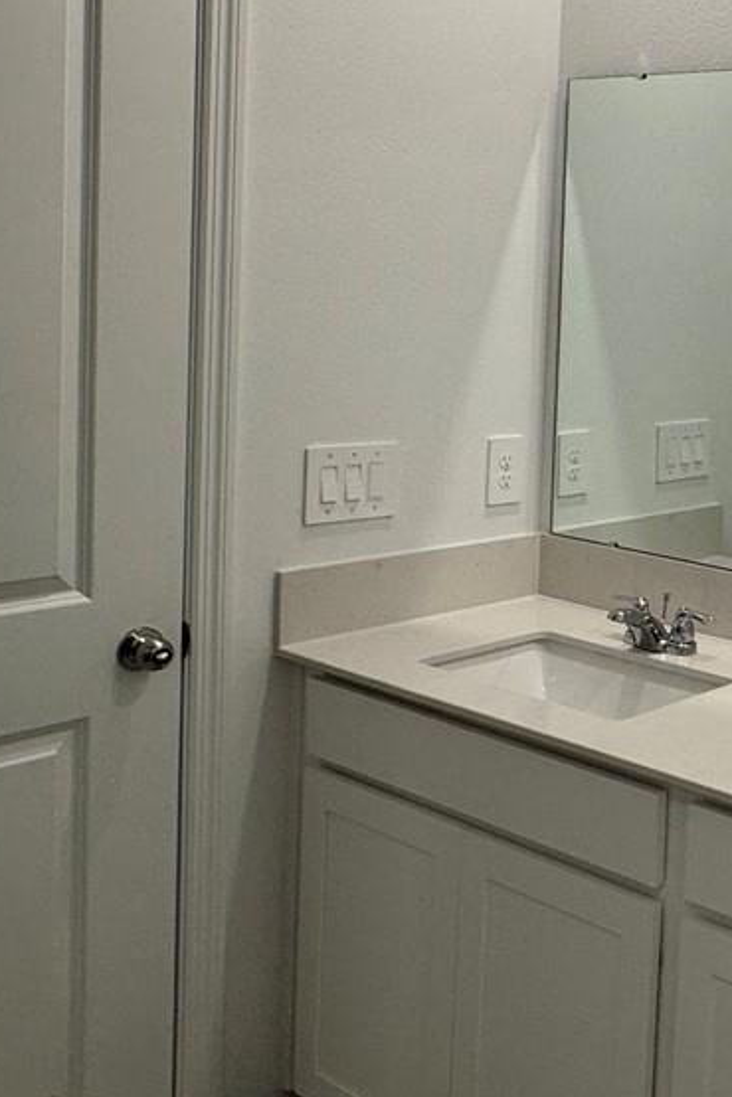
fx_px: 1281
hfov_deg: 27.3
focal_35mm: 42
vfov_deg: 46.0
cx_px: 922
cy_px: 405
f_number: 2.2
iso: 125
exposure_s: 1/120
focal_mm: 2.22
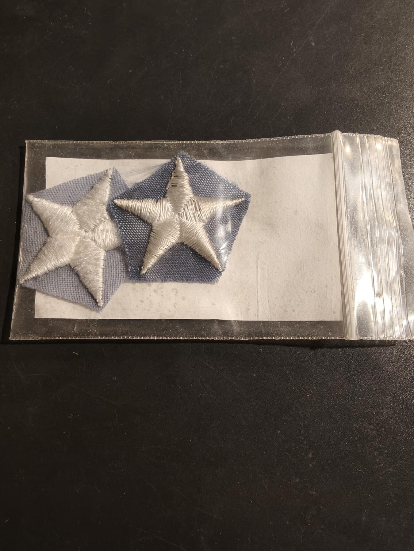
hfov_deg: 58.9
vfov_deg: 73.9
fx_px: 367
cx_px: 207
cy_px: 276
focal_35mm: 23
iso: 160
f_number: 2
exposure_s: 1/100
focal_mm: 2.32
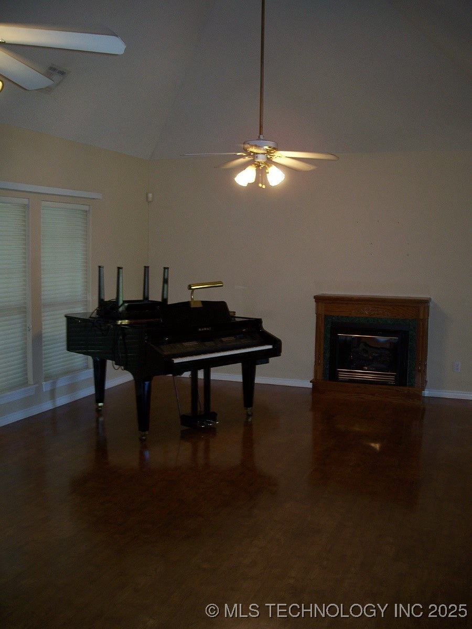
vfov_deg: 50.1
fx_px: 673
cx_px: 236
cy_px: 314
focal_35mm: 37
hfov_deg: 38.7
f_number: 2.8
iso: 125
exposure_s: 1/60
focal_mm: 7.8
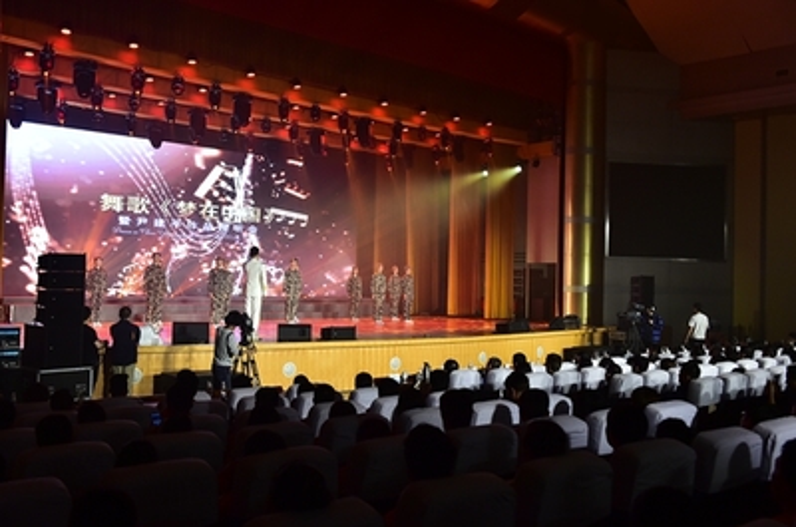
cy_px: 264
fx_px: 772
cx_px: 398
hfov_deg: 54.5
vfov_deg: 37.7
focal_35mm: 35
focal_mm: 35
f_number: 5
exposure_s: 1/80
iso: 1250
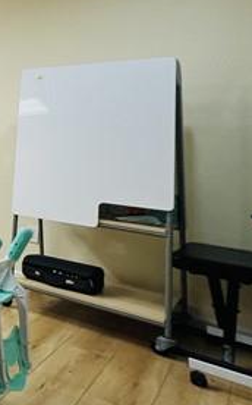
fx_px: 385
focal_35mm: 35
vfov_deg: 53.4
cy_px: 112
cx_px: -251
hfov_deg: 19.5
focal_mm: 1.57
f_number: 1.8
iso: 125
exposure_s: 1/120
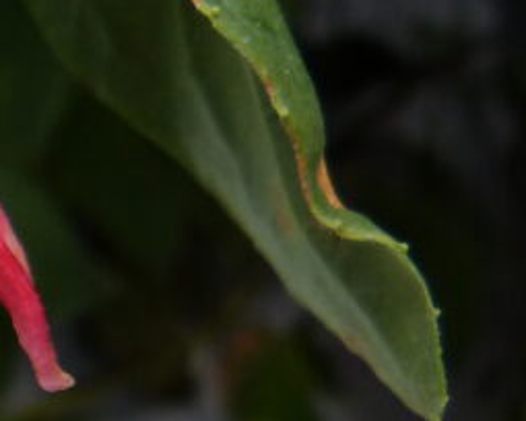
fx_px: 1588
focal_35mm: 102
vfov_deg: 14.9
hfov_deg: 16.1
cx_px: -400
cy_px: 407
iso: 200
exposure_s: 1/60
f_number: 2.8
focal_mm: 4.5
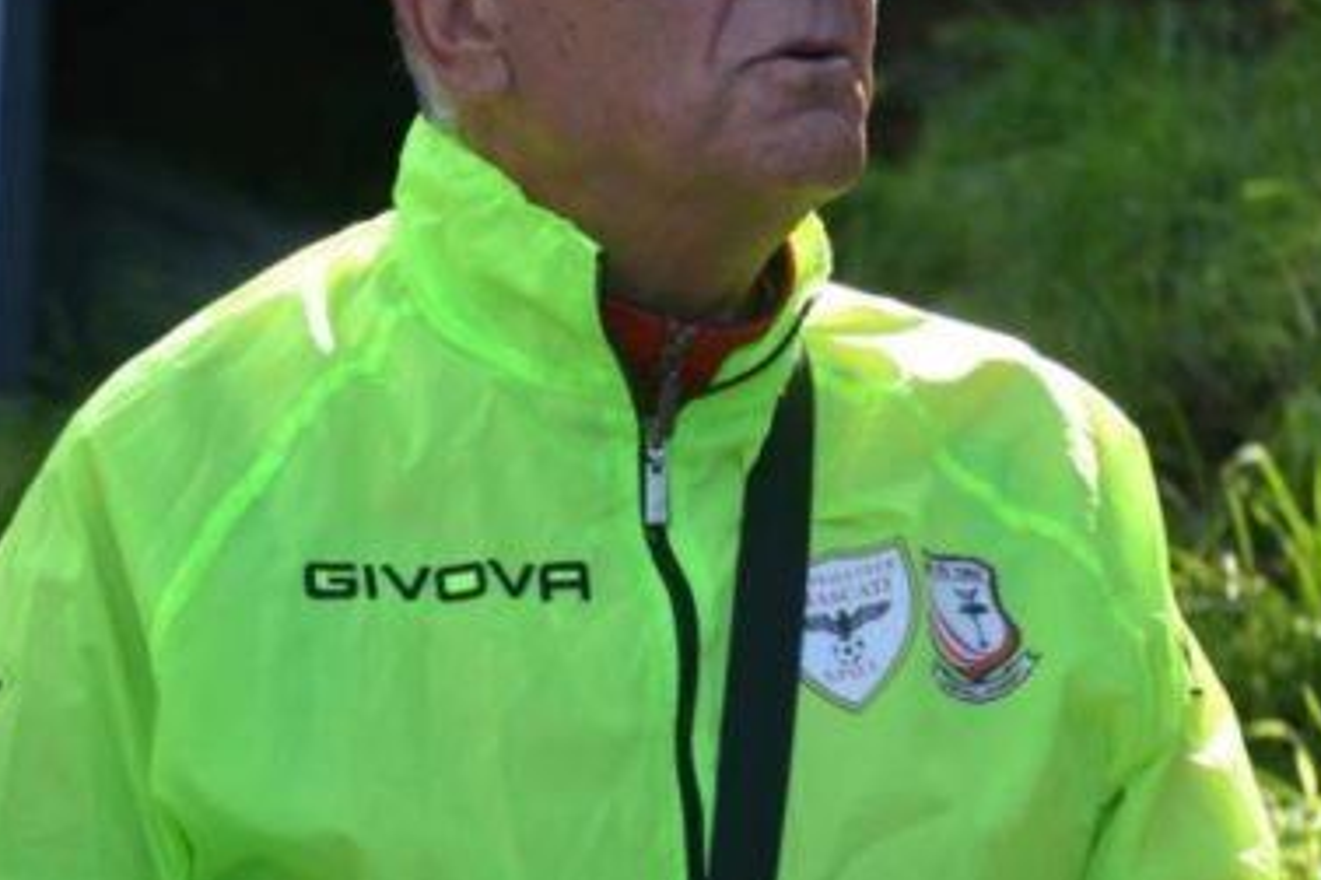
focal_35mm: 194
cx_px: 568
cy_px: 372
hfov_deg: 10.6
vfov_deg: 7.1
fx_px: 7115
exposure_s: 1/800
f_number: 4.2
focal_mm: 70
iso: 400
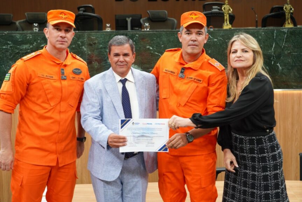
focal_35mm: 48
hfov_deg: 41.1
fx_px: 403
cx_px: 152
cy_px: 102
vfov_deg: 28.1
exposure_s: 1/250
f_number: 5
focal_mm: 46
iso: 2000
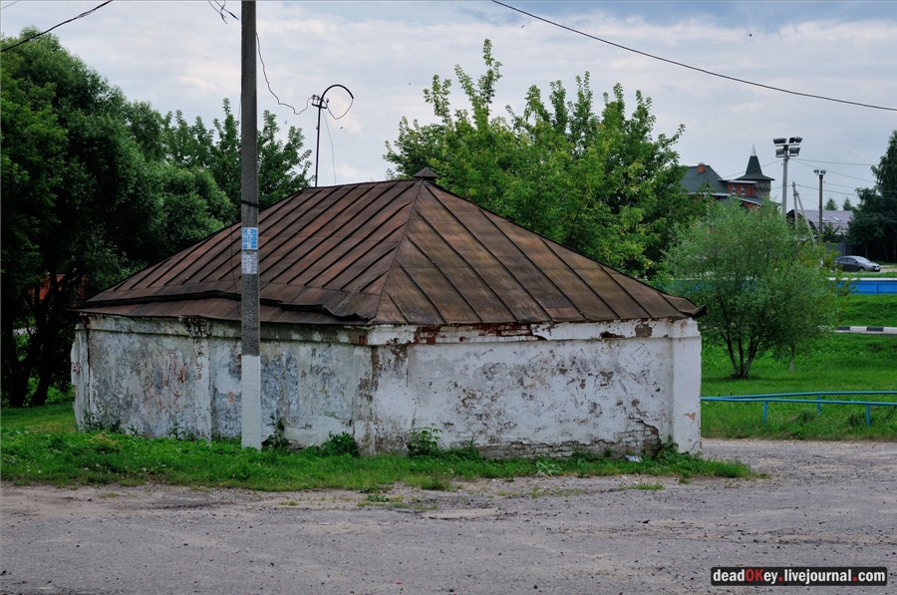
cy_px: 298
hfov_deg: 27.0
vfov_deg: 18.1
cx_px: 448
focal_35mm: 75
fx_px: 1866
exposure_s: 1/1600
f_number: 3.5
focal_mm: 50
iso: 250
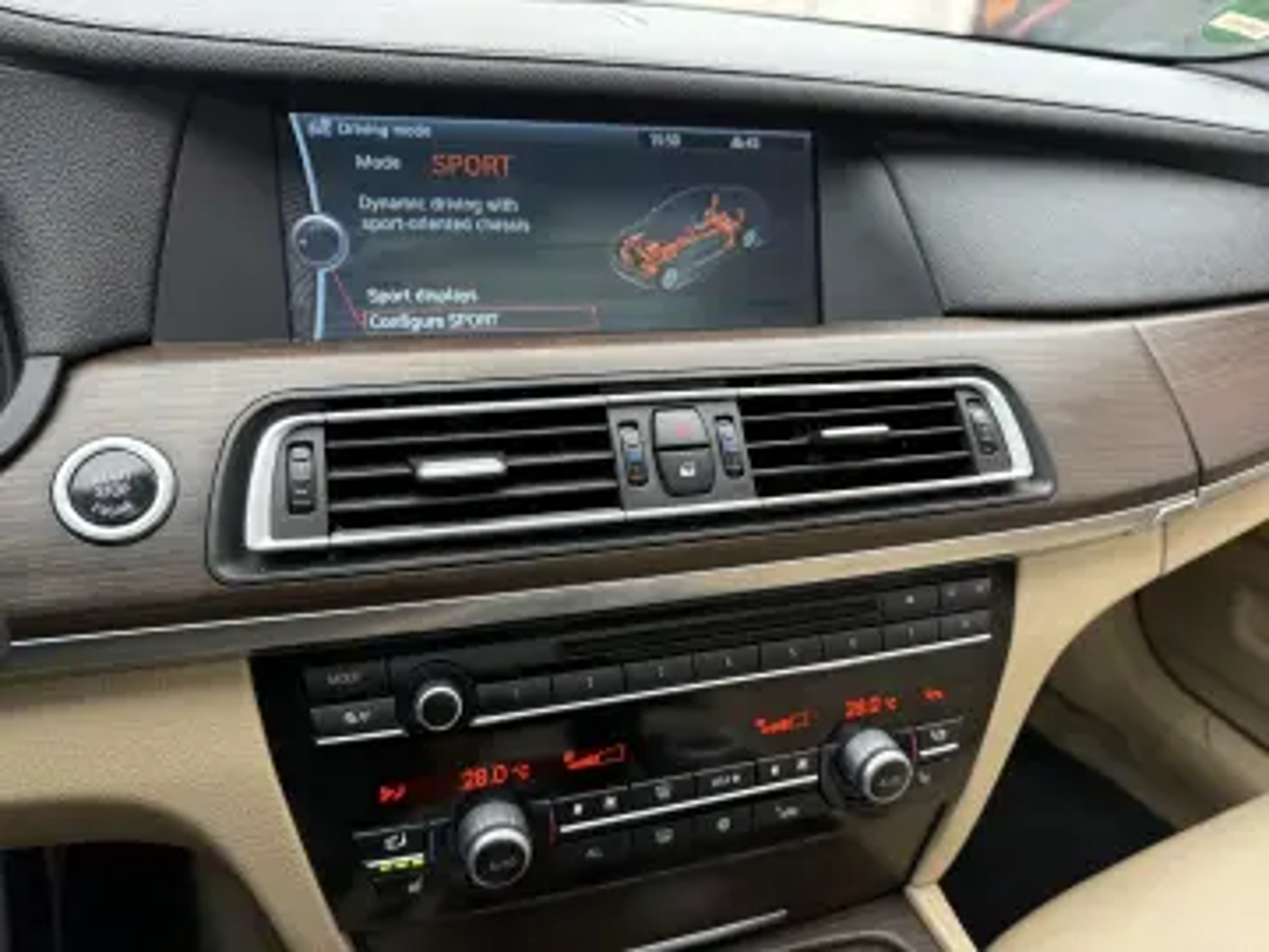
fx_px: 880
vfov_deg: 56.8
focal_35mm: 24
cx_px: 634
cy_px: 476
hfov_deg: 71.6
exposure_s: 1/121
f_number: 1.78
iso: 200
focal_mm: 6.76
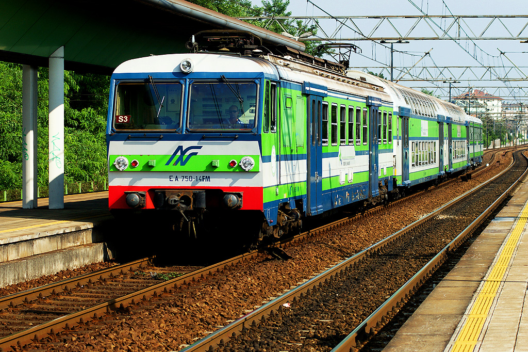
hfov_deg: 18.2
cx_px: 264
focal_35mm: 112
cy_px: 176
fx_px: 1649
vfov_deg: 12.2
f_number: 6.3
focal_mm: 75
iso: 200
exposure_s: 1/500
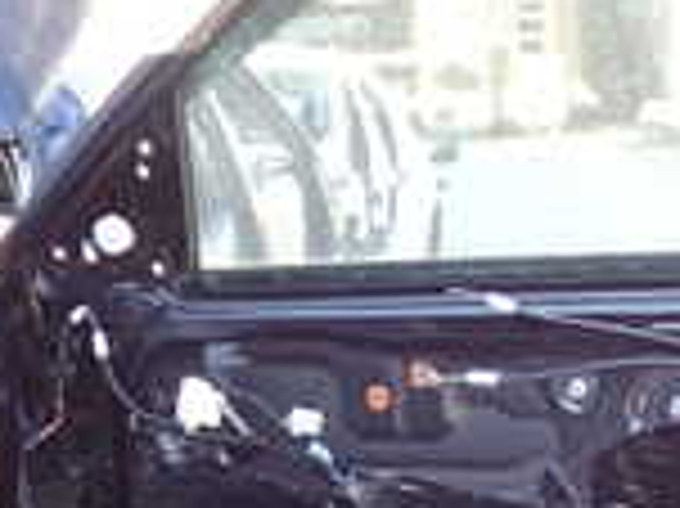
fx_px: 2336
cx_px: 599
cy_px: 346
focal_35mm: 119
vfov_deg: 12.4
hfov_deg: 16.4
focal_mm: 5.4
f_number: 2.3
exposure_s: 1/80
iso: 100
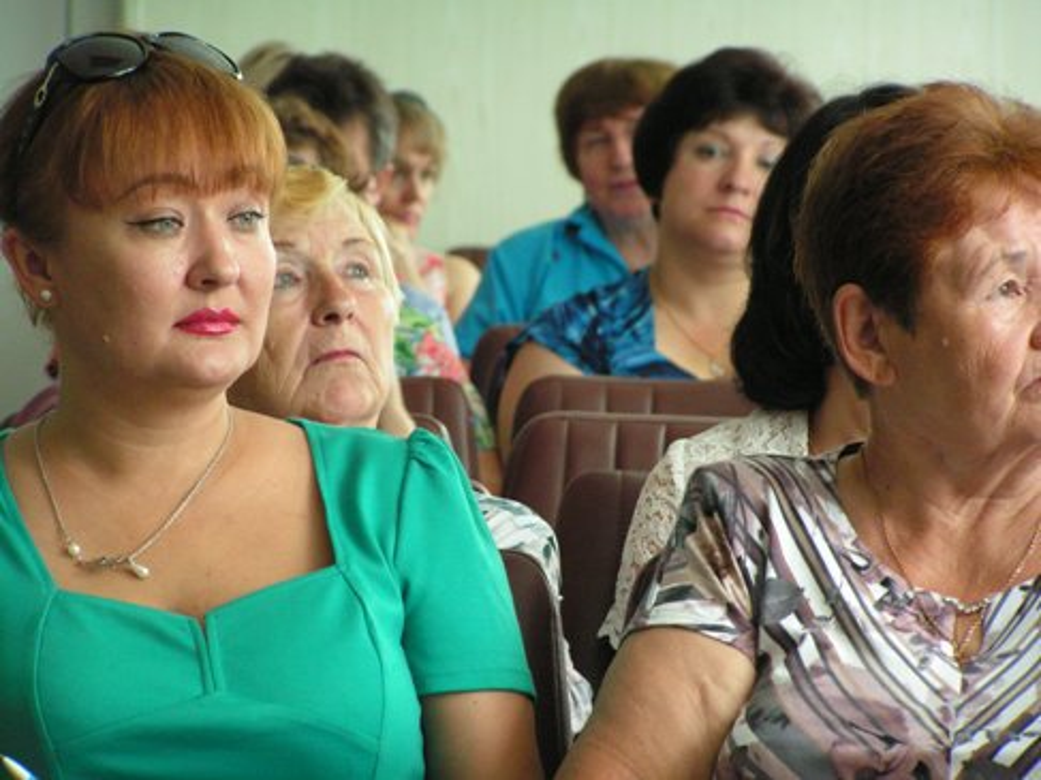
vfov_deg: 6.0
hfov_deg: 8.0
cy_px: 390
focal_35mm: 249
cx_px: 520
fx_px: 7486
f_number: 3.2
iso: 200
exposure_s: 1/30
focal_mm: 41.4
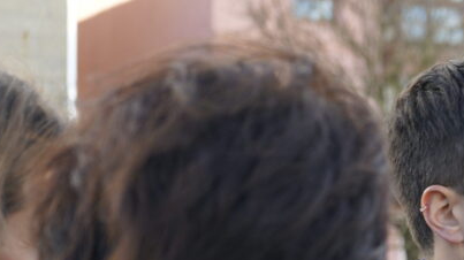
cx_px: 457
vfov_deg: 9.1
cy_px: 300
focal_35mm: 131
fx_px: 1611
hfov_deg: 16.1
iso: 200
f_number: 5
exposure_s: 1/160
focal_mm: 53
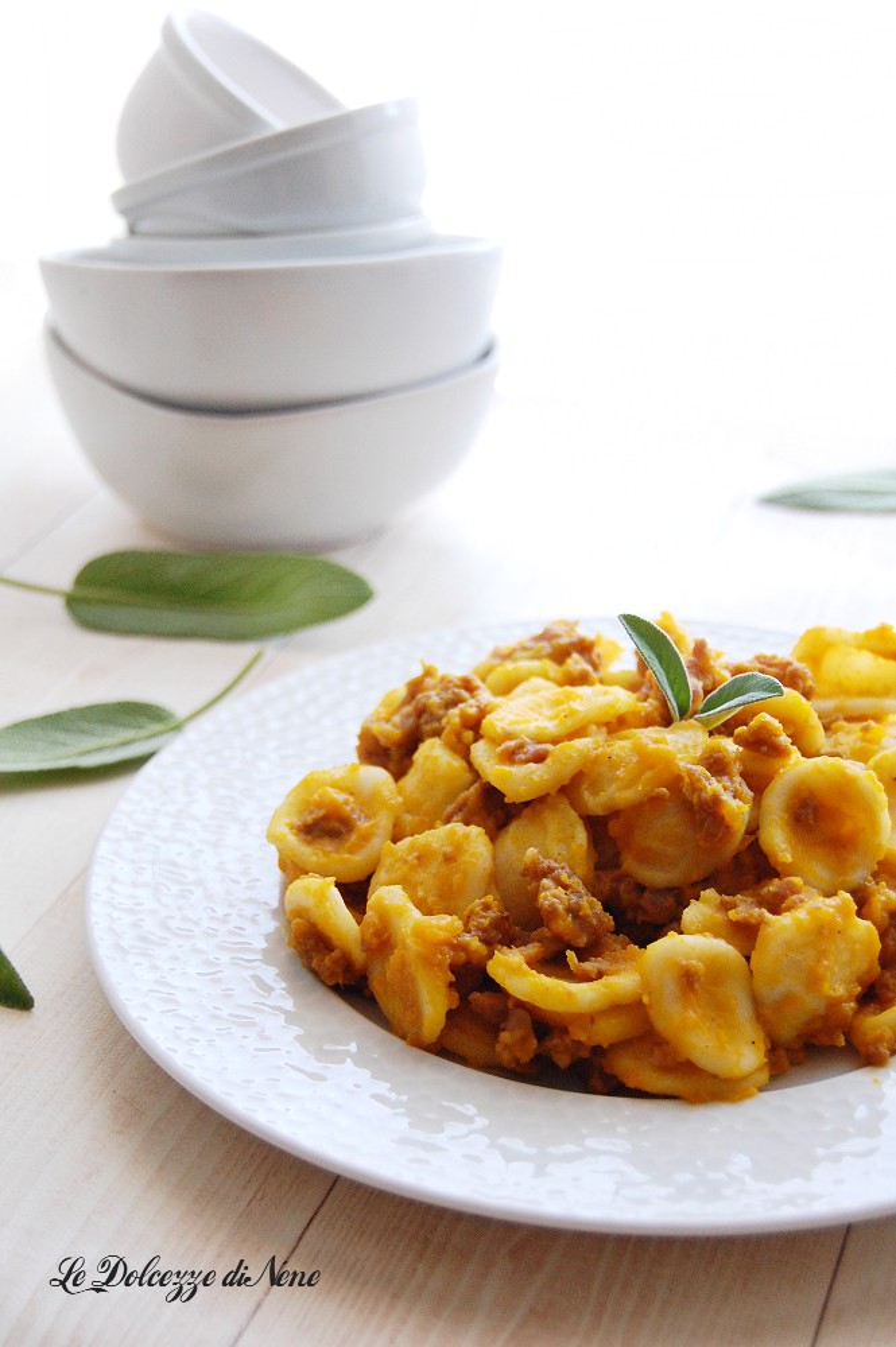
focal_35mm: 68
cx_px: 448
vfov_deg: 29.9
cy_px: 674
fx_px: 2524
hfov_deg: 20.1
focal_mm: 45
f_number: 5.3
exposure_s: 1/50
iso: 800
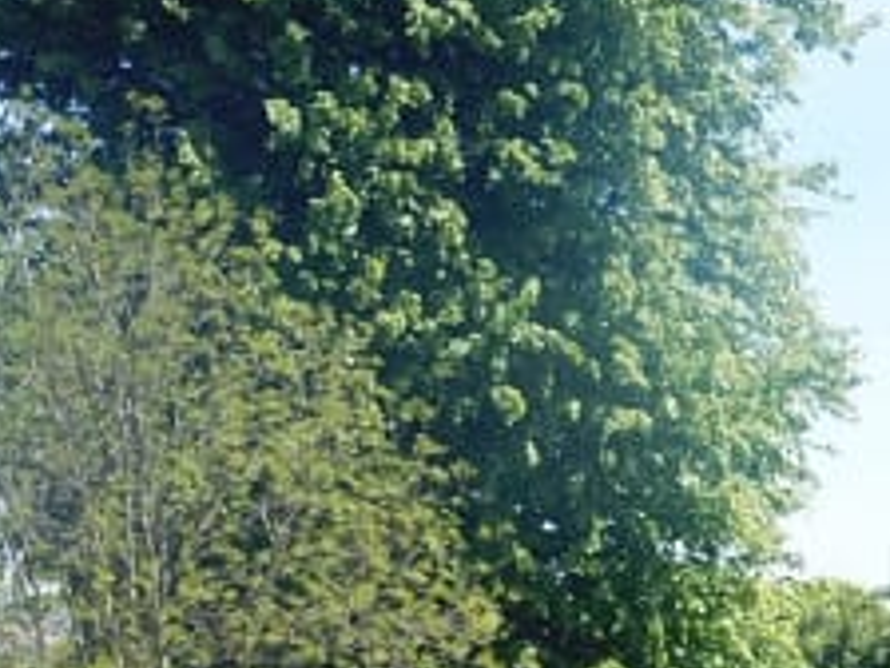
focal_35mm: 119
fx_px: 3060
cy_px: 1276
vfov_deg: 11.4
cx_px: 1625
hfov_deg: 14.5
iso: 100
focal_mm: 4.73
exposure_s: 1/544
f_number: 2.2
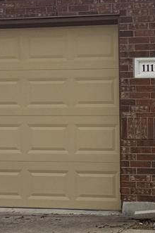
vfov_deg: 17.7
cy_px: 104
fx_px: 751
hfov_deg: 11.5
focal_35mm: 116
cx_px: 187
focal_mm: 6.76
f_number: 1.78
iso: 80
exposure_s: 1/10417
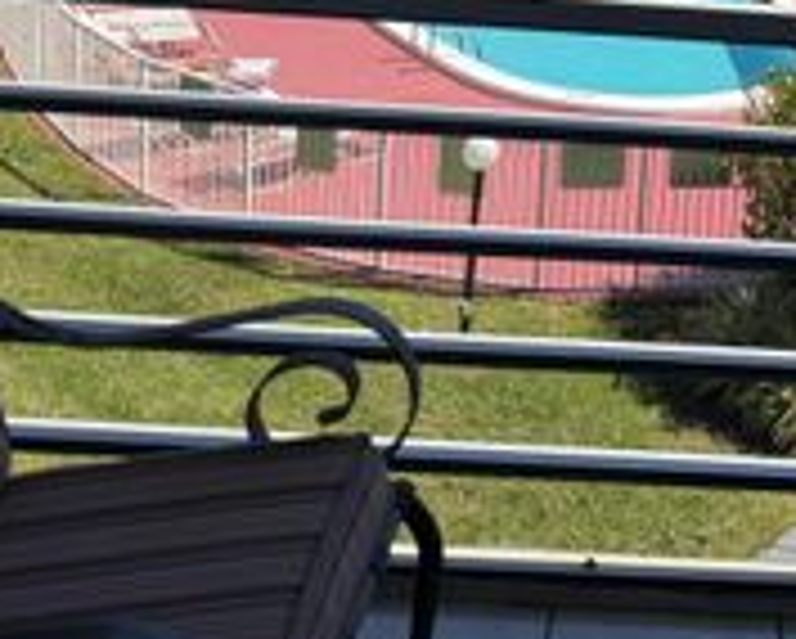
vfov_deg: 21.7
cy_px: -106
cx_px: 827
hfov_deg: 26.8
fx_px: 1557
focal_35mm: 66
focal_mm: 6.76
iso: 80
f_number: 1.78
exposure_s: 1/2299
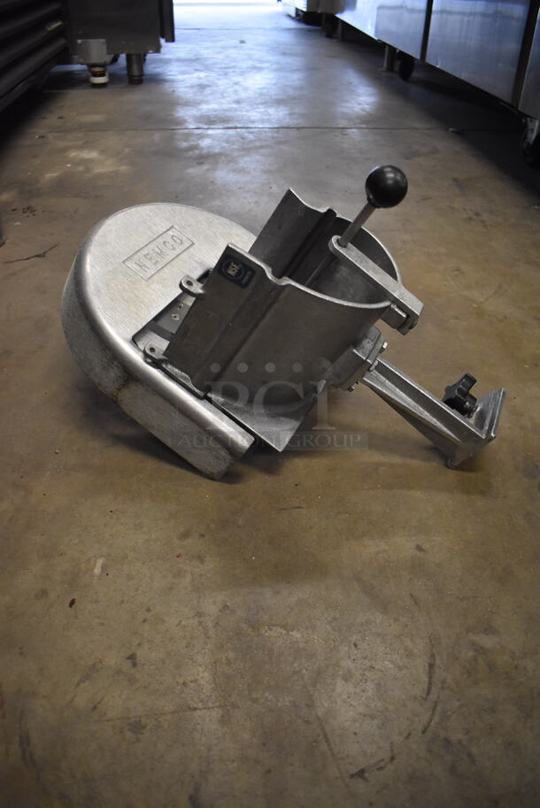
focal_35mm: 27
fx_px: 607
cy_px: 404
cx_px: 270
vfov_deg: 67.3
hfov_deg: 48.0
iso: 3200
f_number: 3.5
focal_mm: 18
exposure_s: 1/125
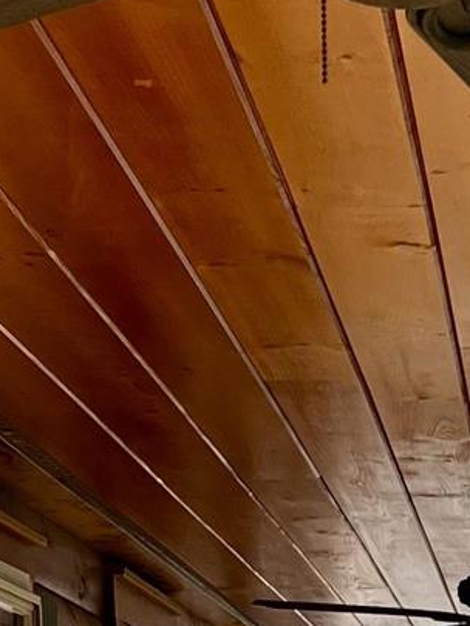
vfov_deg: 11.7
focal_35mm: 148
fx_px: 2678
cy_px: 1331
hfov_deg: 9.9
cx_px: 513
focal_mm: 5.7
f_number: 1.5
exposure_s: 1/361
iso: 50
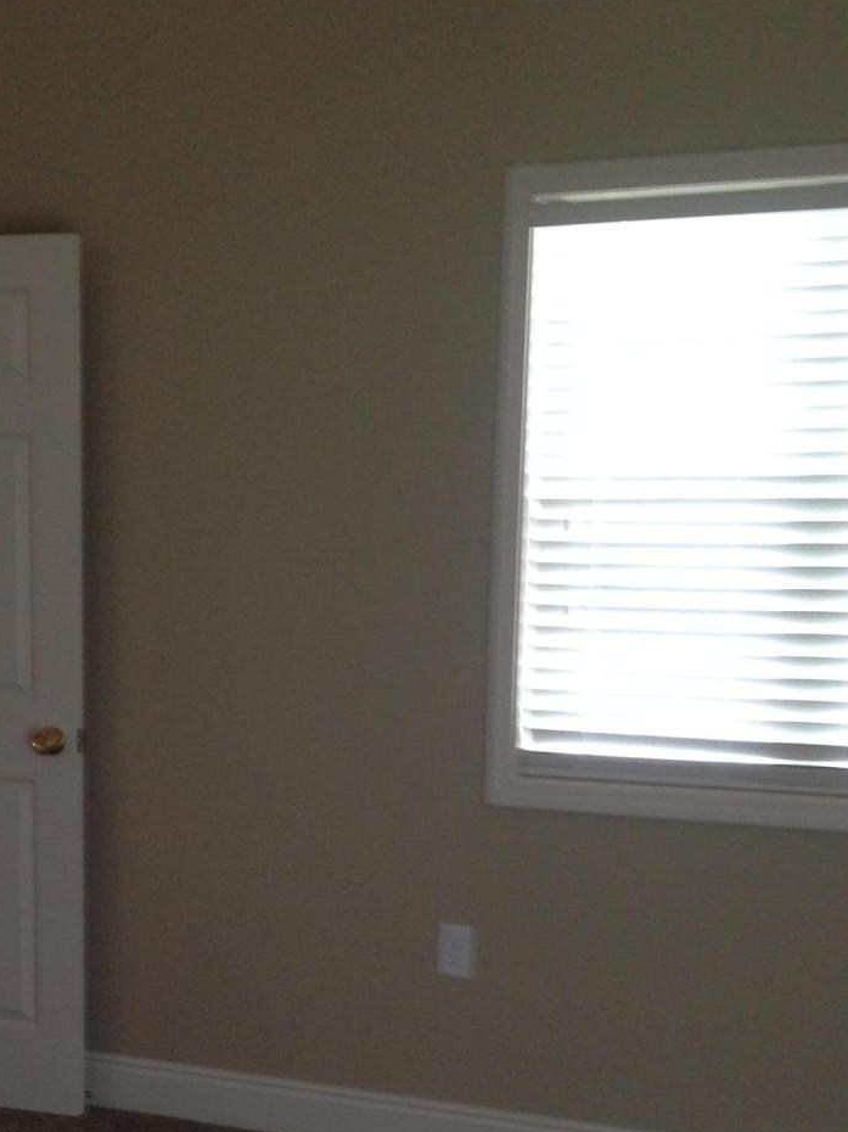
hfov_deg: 20.5
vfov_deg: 26.7
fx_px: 2320
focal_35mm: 71
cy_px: 971
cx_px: 157
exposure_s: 1/20
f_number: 2.4
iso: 64
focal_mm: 4.12
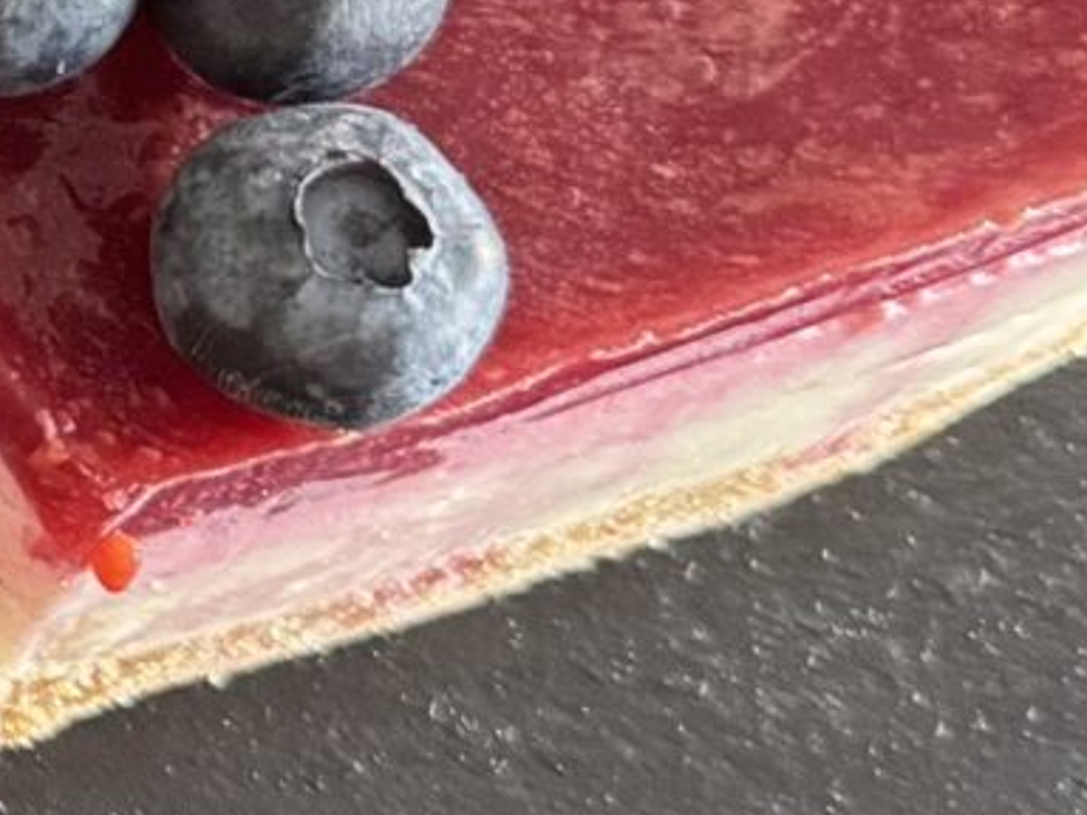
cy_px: -424
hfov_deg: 10.9
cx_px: -1302
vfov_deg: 9.0
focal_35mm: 160
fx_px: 5024
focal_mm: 6.76
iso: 500
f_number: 1.78
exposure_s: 1/50
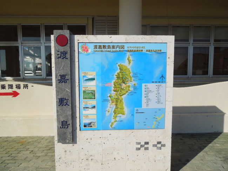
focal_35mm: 25
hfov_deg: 69.4
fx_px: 165
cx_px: 114
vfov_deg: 54.8
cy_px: 86
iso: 100
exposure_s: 1/500
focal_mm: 4.5
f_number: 6.6
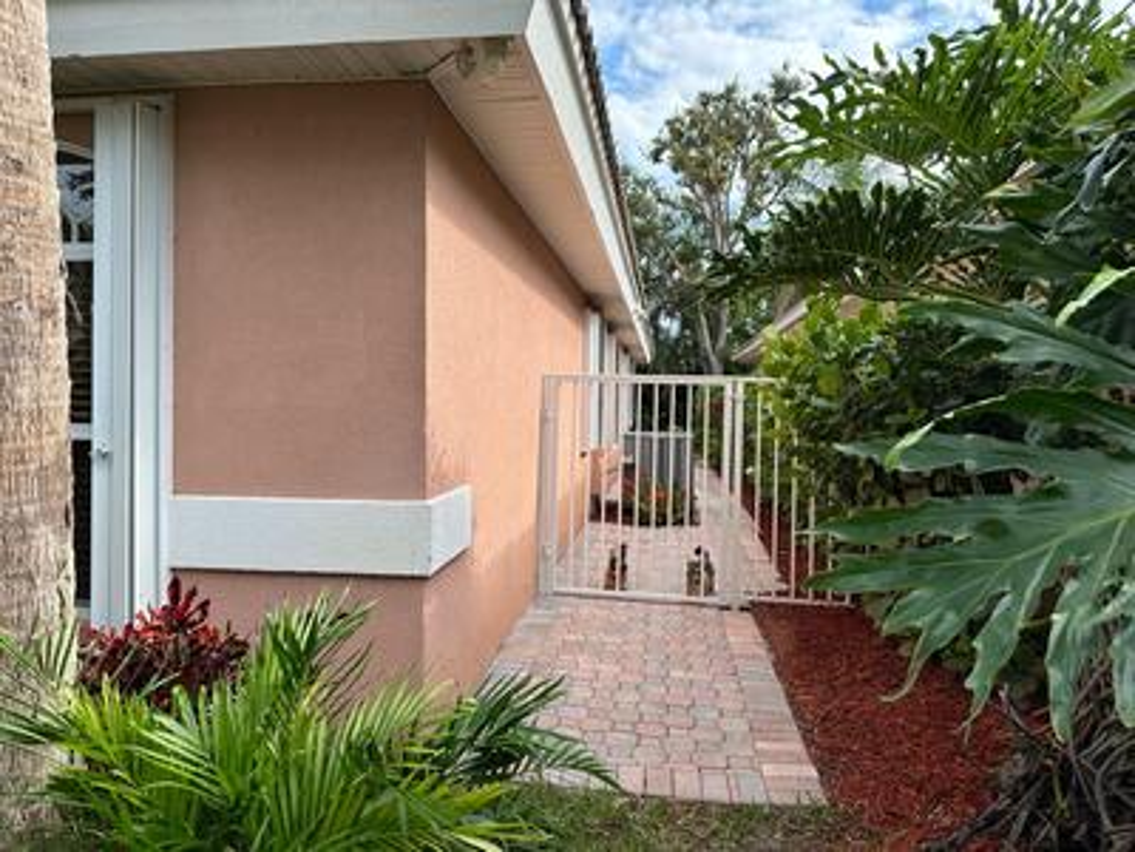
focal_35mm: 24
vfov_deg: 56.8
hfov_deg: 71.6
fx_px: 787
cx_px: 568
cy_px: 426
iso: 80
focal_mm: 6.86
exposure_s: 1/1587
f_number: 1.78
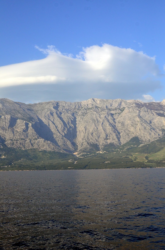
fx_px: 363
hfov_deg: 25.6
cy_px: 125
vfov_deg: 37.9
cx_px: 82
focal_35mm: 52
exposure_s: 1/2500
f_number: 6.3
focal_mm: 35
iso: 800
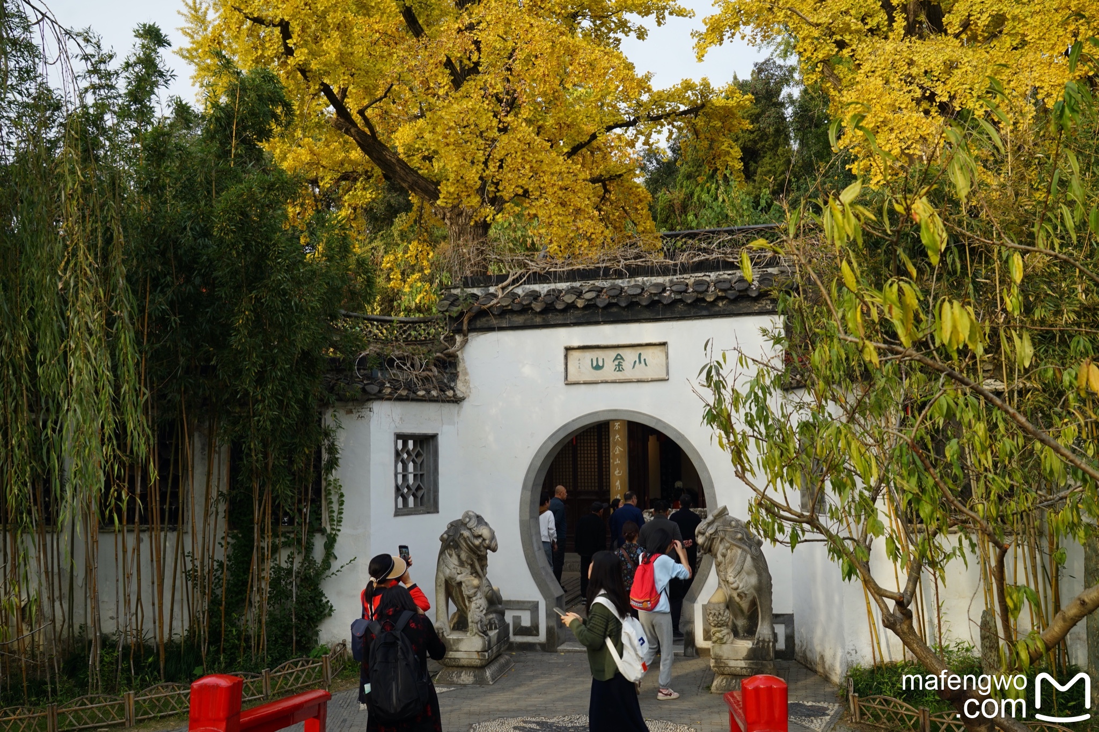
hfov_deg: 54.4
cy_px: 366
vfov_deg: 37.8
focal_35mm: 35
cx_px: 550
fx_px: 1068
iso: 100
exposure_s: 1/90
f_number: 8
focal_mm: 35
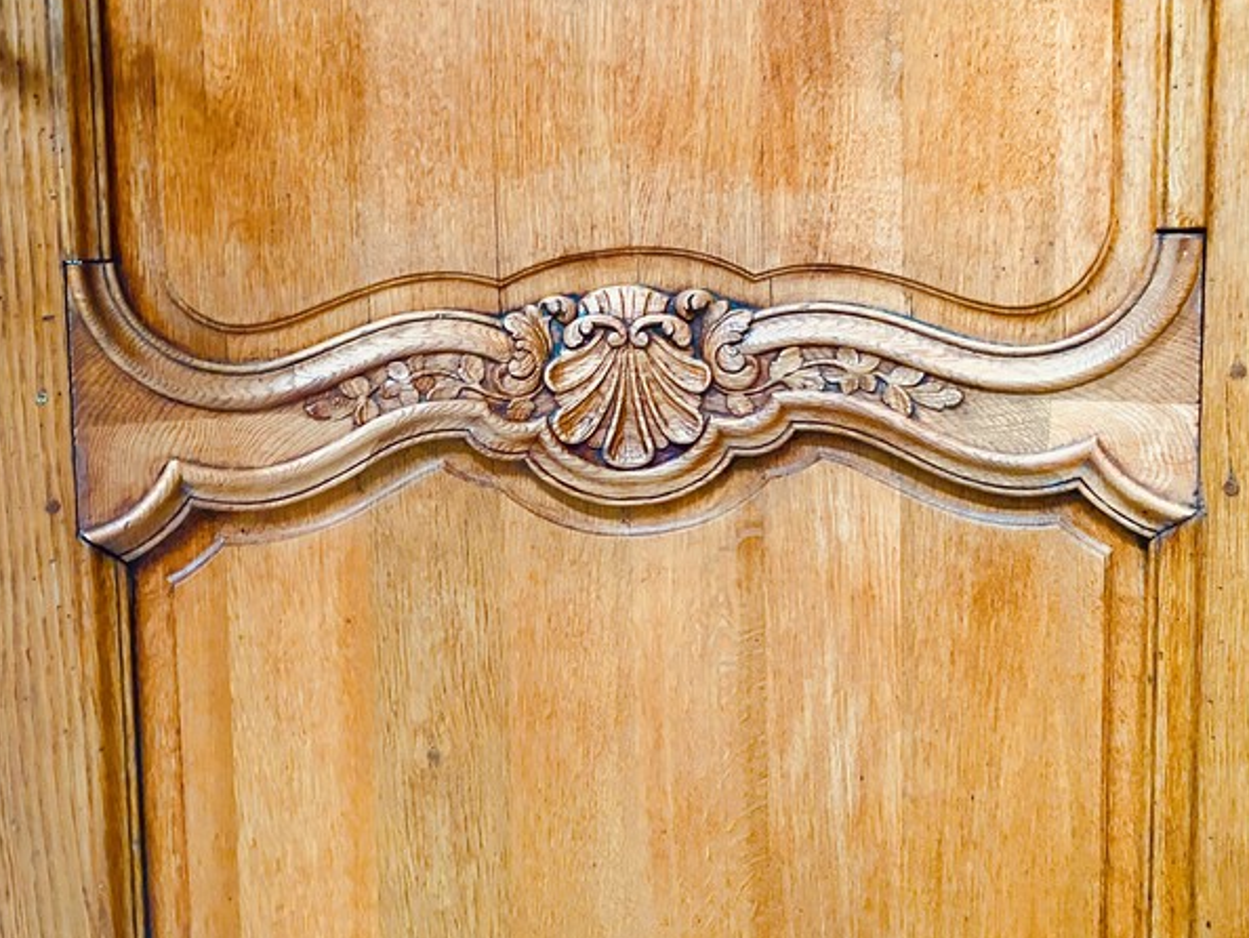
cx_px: 601
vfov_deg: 49.8
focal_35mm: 28
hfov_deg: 63.4
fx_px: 1011
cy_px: 446
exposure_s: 1/30
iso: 640
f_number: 1.8
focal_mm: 4.25
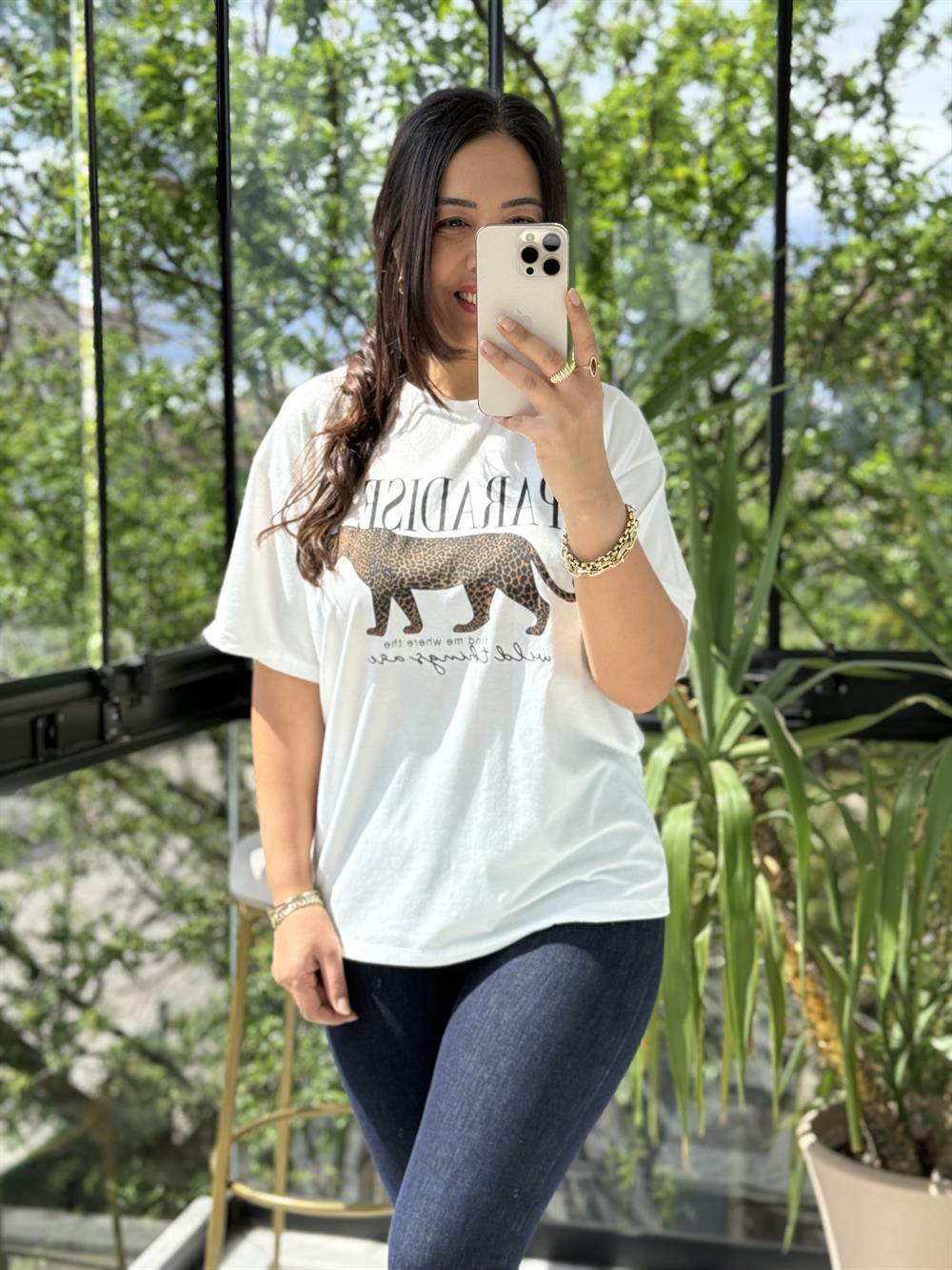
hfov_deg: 30.3
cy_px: 635
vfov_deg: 39.7
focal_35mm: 48
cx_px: 476
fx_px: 1760
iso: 80
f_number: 1.78
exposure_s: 1/1100
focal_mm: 6.76
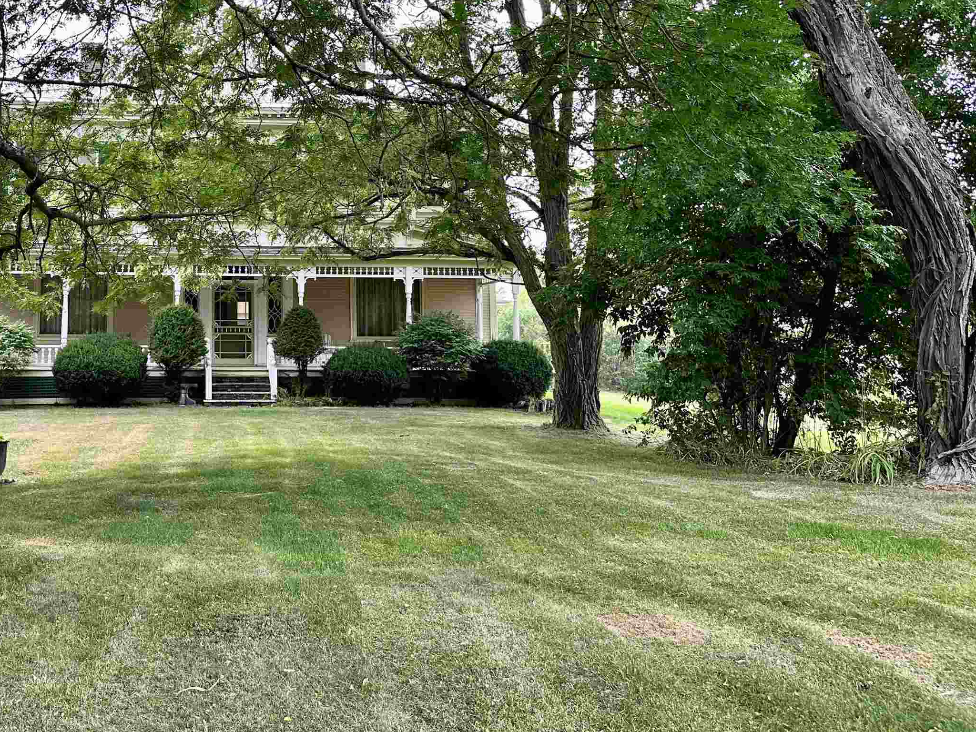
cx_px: 254
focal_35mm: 36
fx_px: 1015
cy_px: 271
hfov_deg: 49.5
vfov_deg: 39.4
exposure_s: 1/401
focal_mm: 6.86
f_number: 1.78
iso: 80
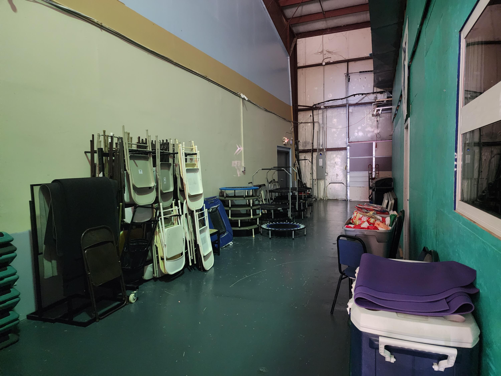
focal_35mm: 23
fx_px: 333
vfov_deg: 58.9
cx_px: 250
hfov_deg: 73.9
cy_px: 188
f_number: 1.8
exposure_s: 1/24
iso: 1250
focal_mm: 6.4
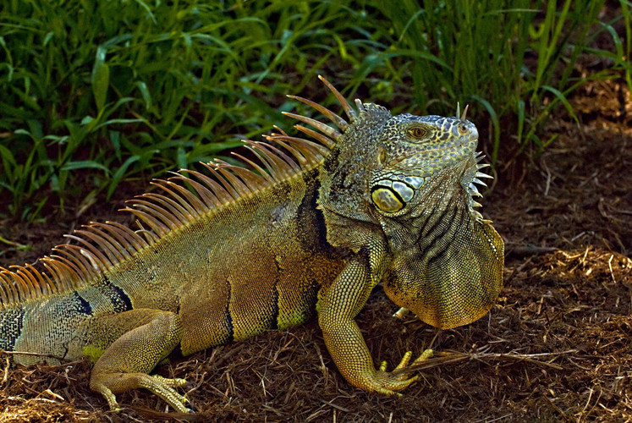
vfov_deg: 8.3
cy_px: 212
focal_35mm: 165
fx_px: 2900
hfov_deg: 12.4
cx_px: 316
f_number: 11
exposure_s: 1/250
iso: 200
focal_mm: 110
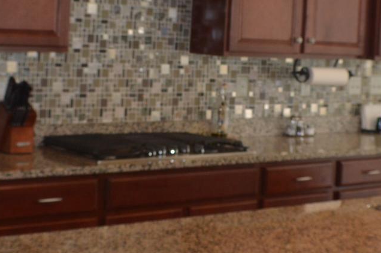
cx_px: 205
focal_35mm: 116
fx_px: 1226
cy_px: 52
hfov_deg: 17.7
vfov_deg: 11.7
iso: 360
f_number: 4
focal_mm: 24
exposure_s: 1/125
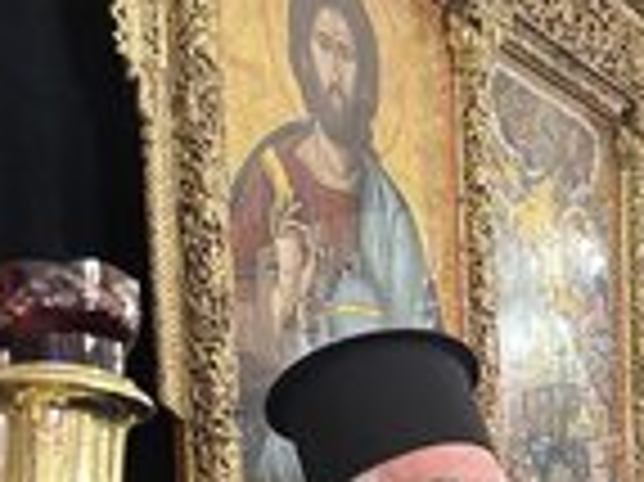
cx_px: 804
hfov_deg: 25.2
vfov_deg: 20.4
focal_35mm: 68
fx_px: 1264
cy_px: 552
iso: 400
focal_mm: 5.96
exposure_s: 1/50
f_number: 1.6
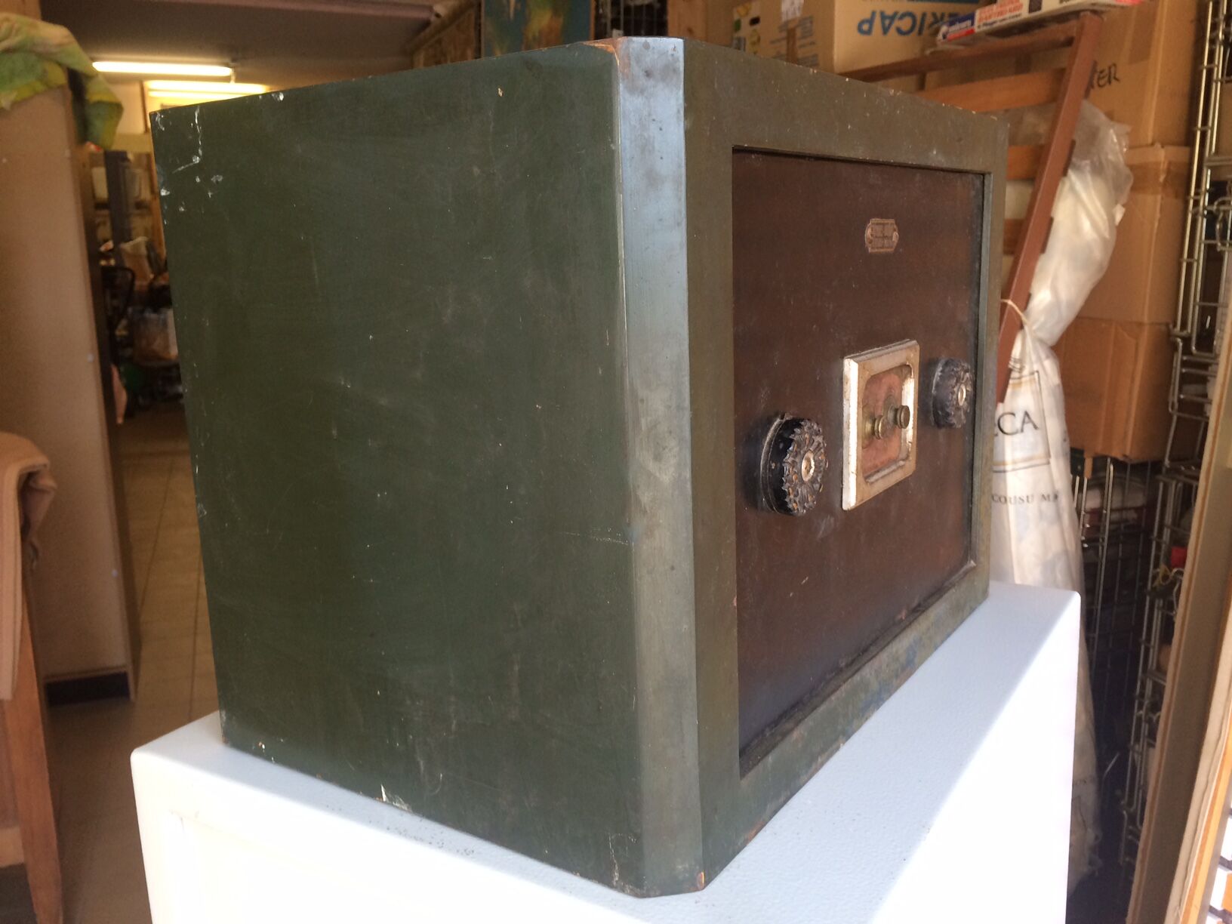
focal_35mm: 29
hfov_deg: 61.7
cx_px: 616
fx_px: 1032
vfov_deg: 48.2
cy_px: 462
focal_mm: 4.15
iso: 64
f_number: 2.2
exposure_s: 1/33
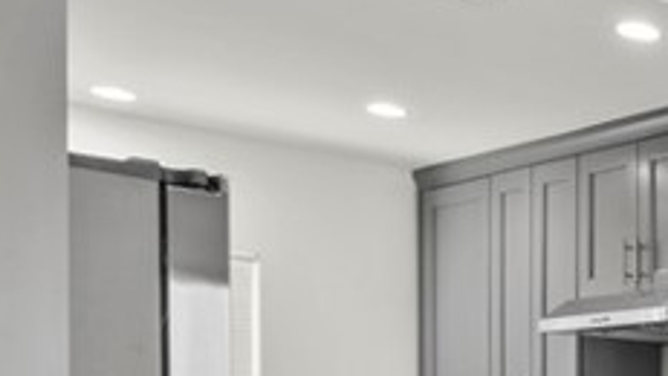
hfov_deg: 20.6
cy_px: 490
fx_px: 1151
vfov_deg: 17.4
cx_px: 1246
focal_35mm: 65
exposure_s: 1/3
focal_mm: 14
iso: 125
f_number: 9
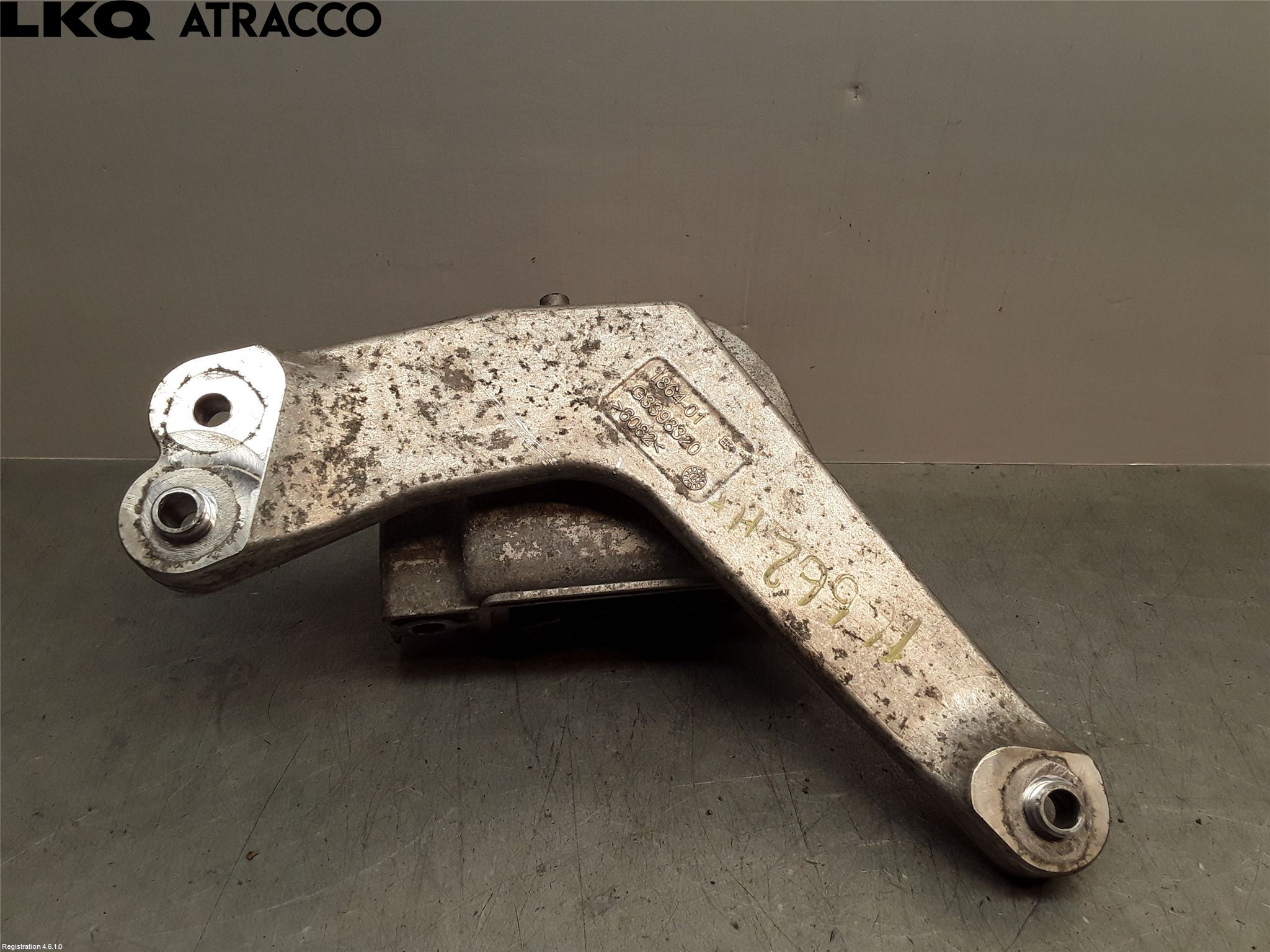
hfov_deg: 63.4
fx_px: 1027
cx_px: 635
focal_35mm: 28
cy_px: 476
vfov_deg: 49.7
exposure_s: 1/149
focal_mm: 2.91
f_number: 1.9
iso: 40
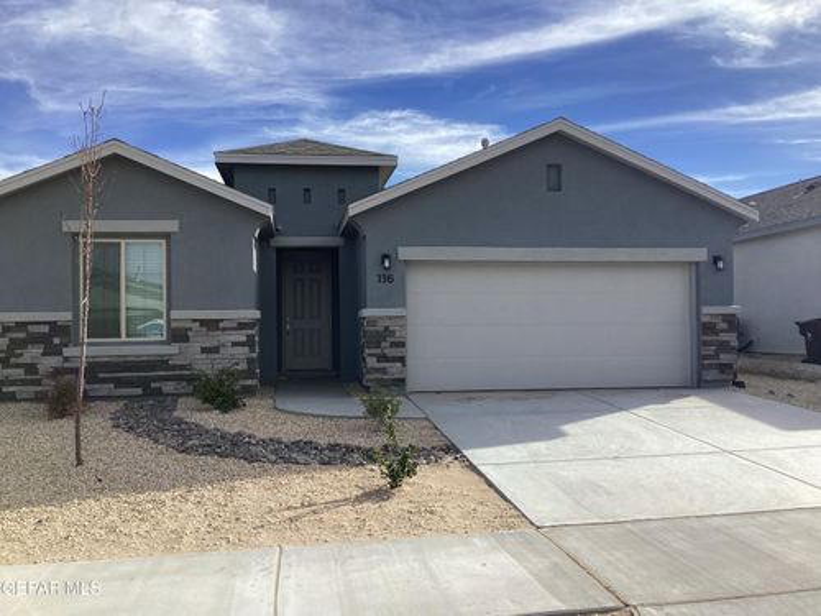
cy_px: 308
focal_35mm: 31
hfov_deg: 58.4
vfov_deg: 45.4
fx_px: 735
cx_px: 410
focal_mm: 3.3
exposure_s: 1/1314
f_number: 2.4
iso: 25
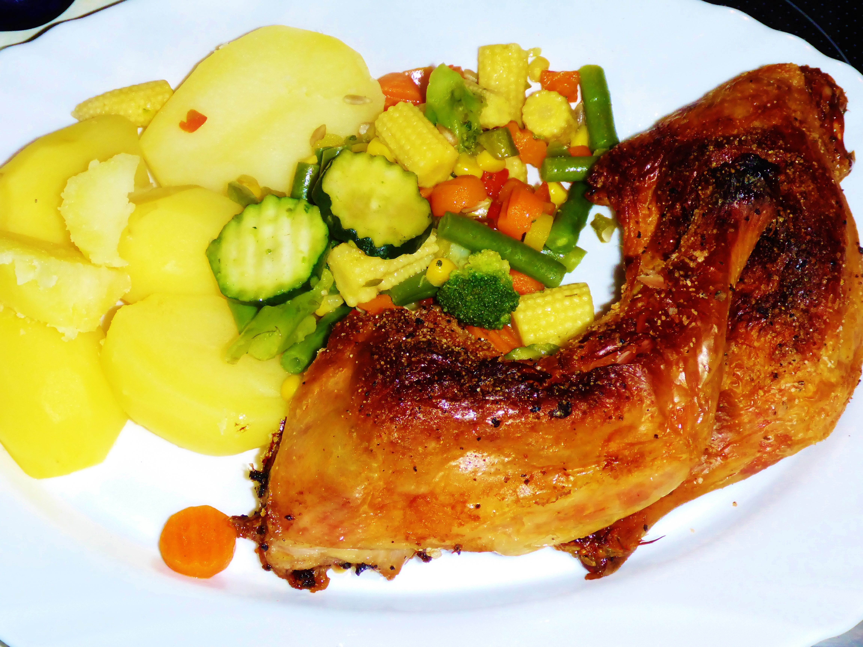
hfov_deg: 26.0
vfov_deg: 19.6
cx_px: 432
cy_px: 324
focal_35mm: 75
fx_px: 1870
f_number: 5.4
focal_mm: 12.6
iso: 400
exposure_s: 1/60
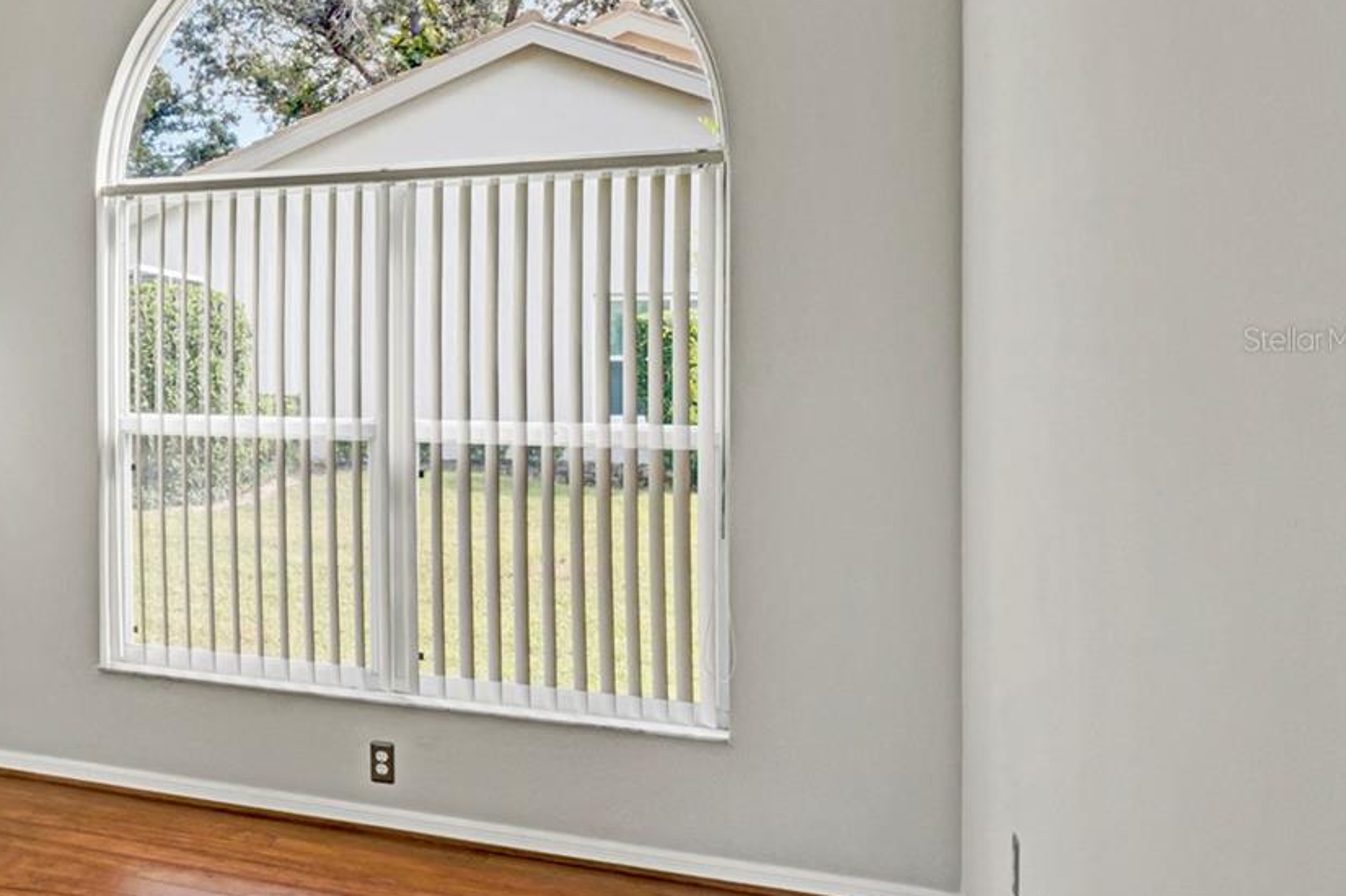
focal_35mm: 32
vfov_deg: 40.8
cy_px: 339
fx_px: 1195
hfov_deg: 50.6
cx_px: 85
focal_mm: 11
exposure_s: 1/50
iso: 320
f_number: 16
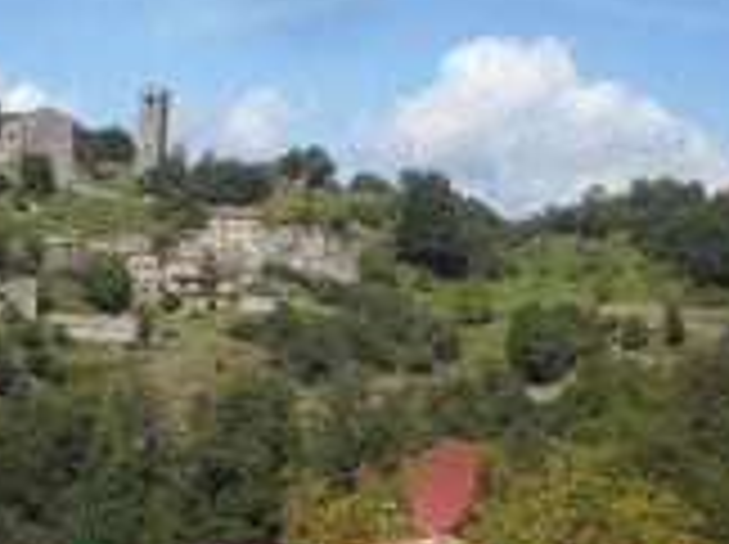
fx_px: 1640
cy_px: 283
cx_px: 234
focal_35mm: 78
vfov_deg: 18.8
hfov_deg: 24.9
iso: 64
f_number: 5.6
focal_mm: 5.7
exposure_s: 1/296
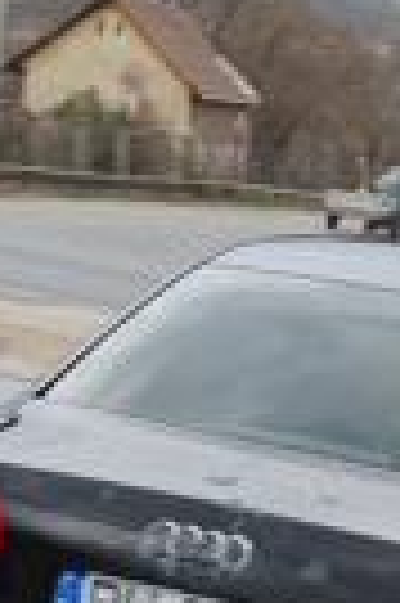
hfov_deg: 11.7
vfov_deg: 17.4
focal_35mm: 115
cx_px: 445
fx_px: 1921
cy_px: 590
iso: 50
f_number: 1.9
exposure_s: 1/210
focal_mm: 6.12
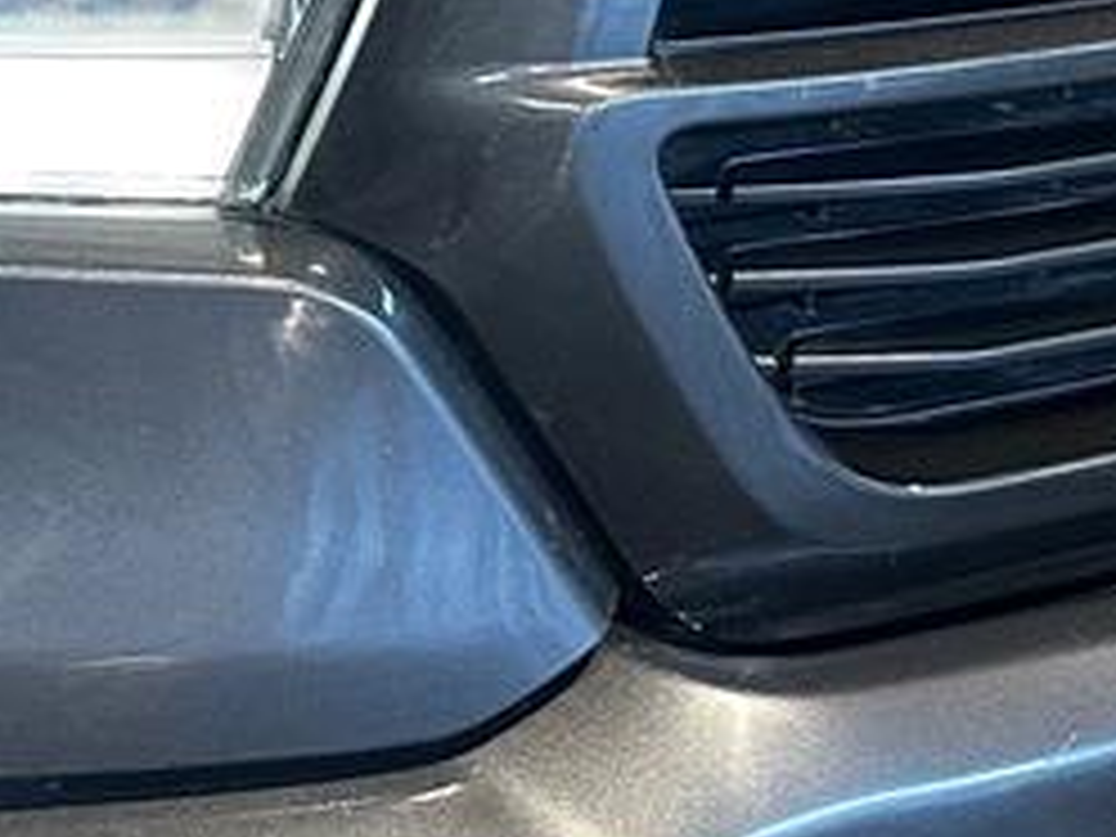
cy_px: -189
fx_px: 3998
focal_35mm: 124
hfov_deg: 15.6
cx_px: -4
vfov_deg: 11.7
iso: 320
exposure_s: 1/56
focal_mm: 6.86
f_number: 1.78
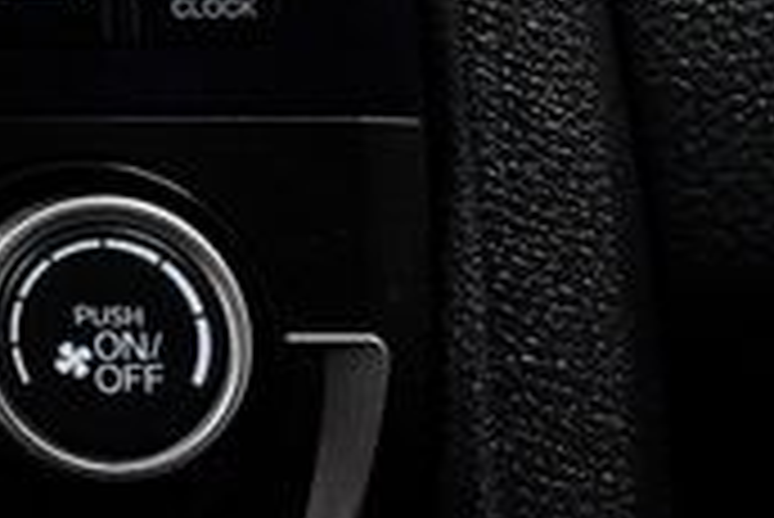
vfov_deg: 7.0
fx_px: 4088
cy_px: -430
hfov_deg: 10.2
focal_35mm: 190
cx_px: -626
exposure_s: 1/200
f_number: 8
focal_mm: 34
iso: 2500
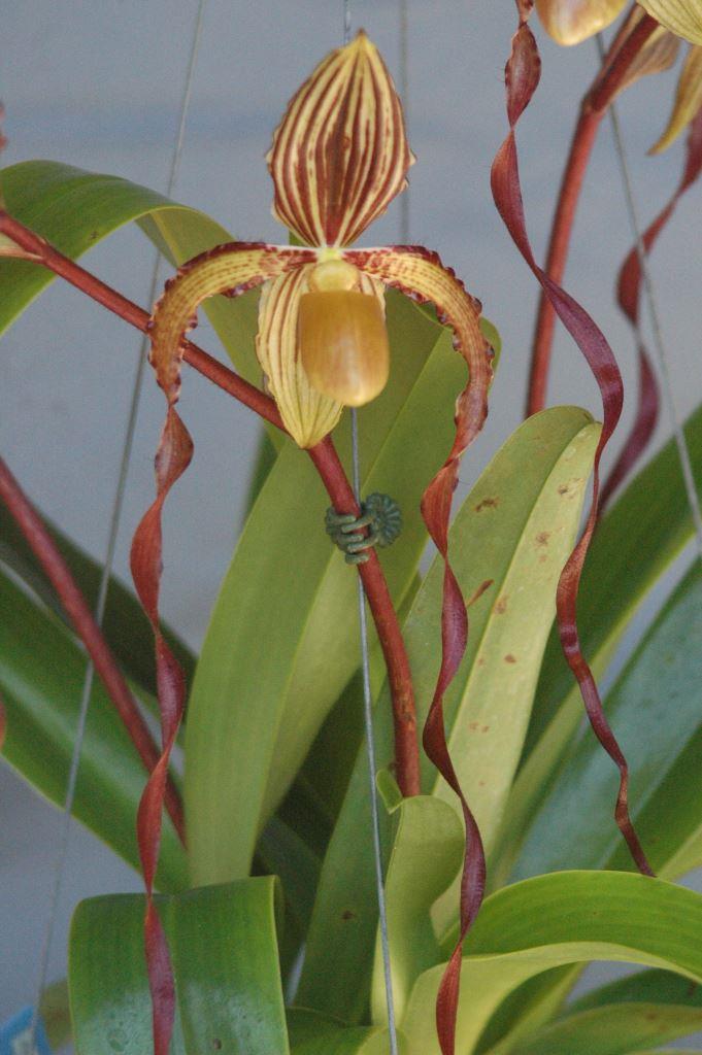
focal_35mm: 158
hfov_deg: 8.7
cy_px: 528
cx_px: 351
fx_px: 4614
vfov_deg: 13.1
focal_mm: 105
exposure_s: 1/500
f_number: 5.6
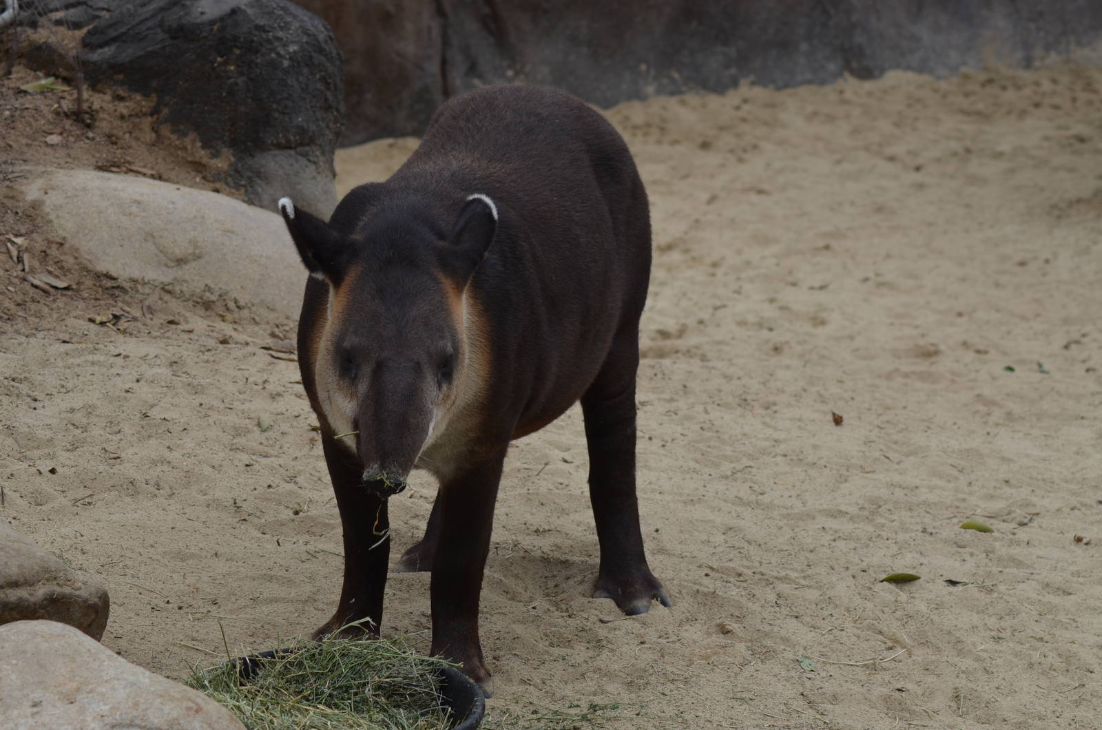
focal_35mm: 128
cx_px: 551
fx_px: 3895
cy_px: 365
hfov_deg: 16.1
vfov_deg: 10.7
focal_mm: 85
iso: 200
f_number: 5.6
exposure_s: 1/500
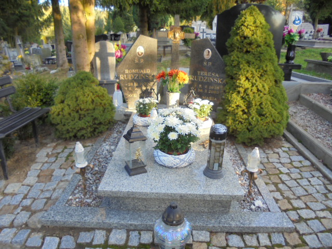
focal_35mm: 26
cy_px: 124
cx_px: 166
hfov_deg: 67.3
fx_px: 249
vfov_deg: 53.1
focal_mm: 4.6
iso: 100
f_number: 3.5
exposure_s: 1/50
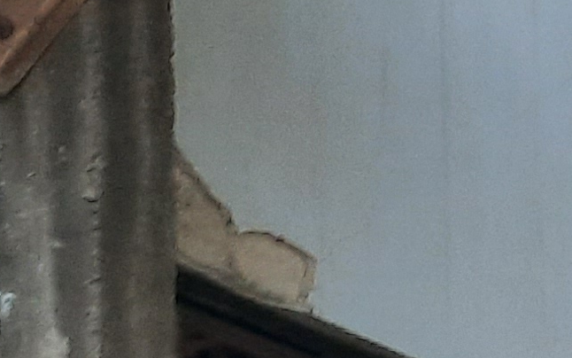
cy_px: 929
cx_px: 1688
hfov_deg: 9.9
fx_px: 2557
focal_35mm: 164
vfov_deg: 7.4
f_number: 2
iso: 160
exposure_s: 1/50
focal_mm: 4.6
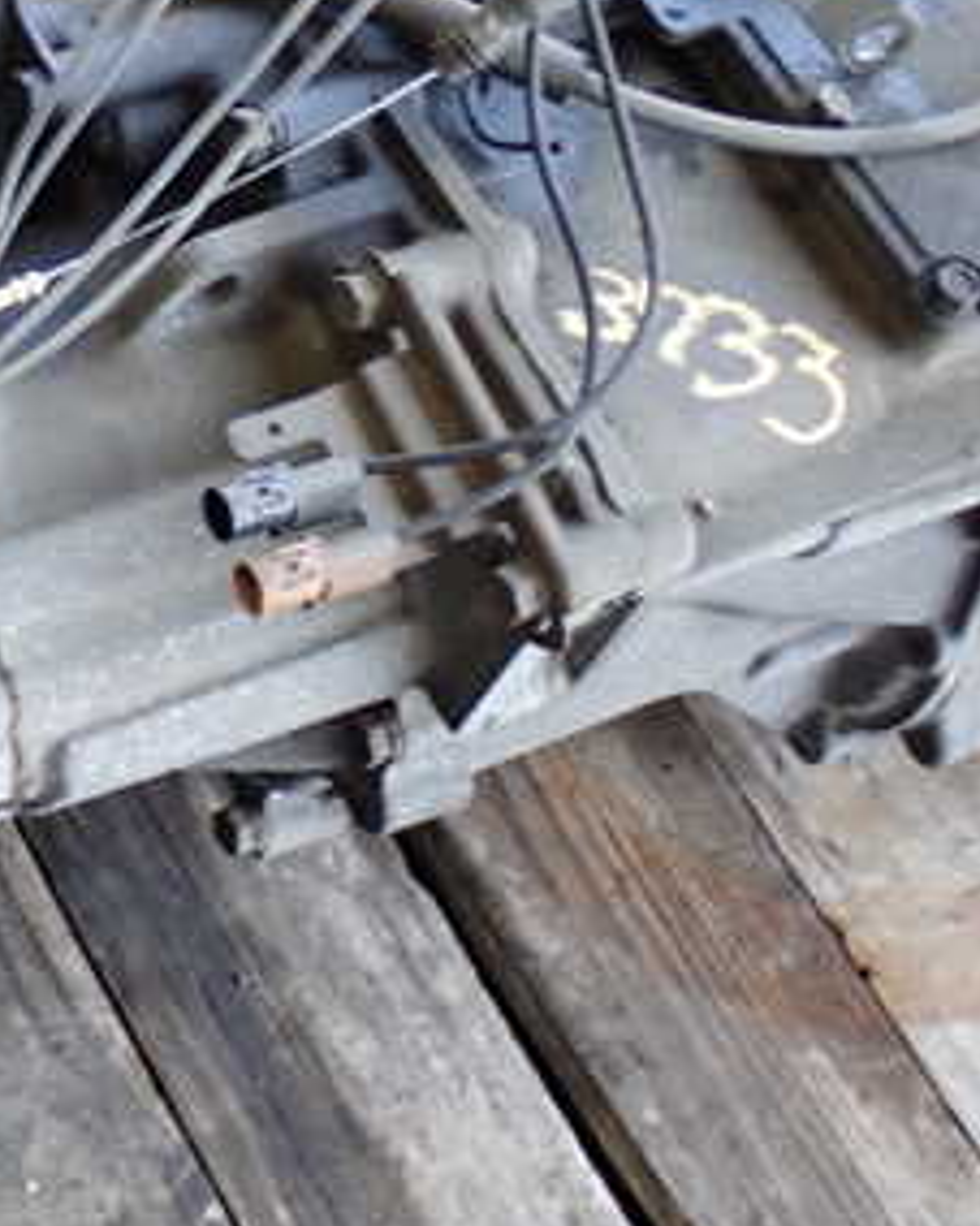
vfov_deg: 19.7
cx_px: -134
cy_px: 458
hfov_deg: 15.4
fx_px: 3519
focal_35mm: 97
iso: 250
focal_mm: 8.4
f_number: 3.1
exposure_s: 1/50
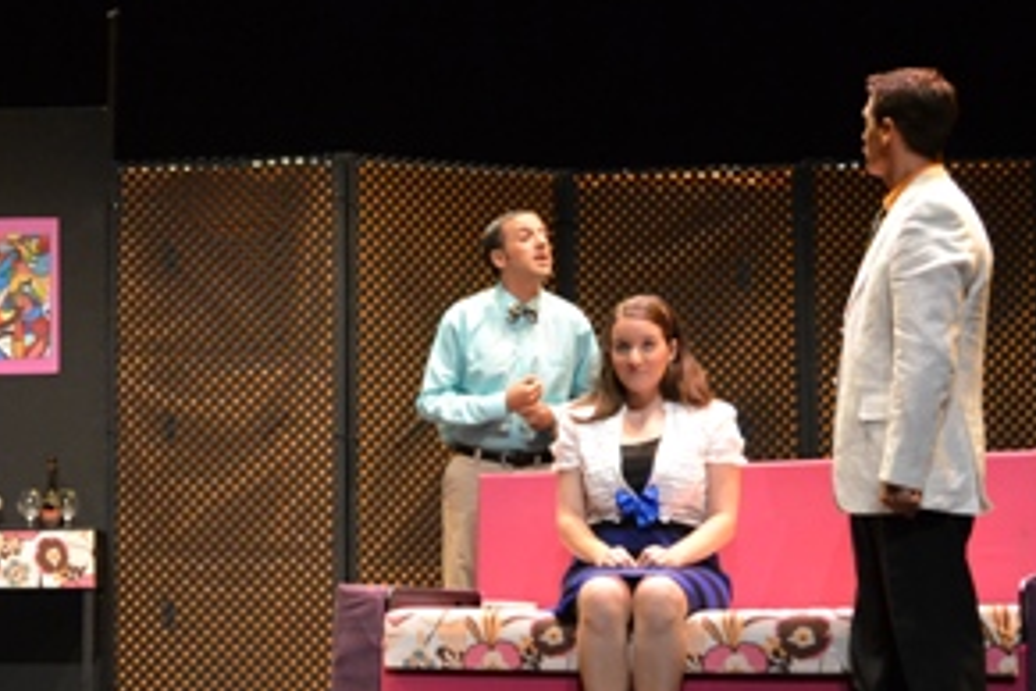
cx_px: 153
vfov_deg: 20.4
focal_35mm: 66
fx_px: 1899
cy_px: 522
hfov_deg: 29.5
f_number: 3.5
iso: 1250
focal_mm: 20
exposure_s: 1/60
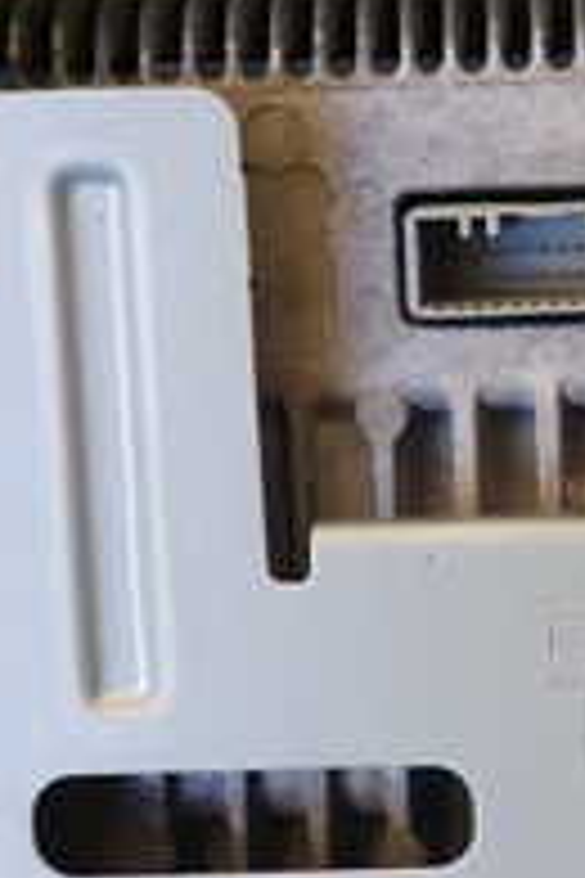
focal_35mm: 96
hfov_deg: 13.9
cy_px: 450
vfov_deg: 21.2
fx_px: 2340
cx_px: 662
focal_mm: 5.4
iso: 160
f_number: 2.3
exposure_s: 1/60
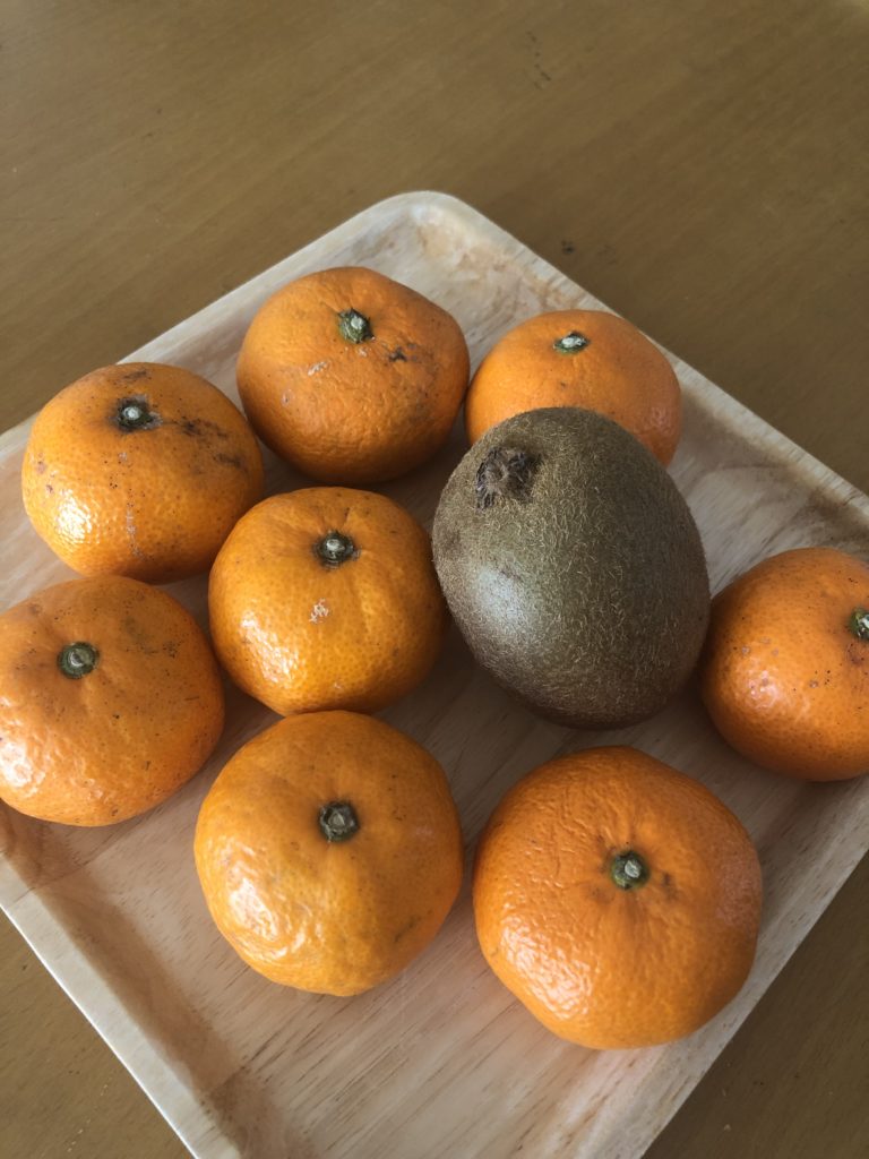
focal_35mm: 28
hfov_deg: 49.7
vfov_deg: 63.4
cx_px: 434
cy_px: 580
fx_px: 937
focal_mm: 3.99
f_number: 1.8
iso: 50
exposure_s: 1/15
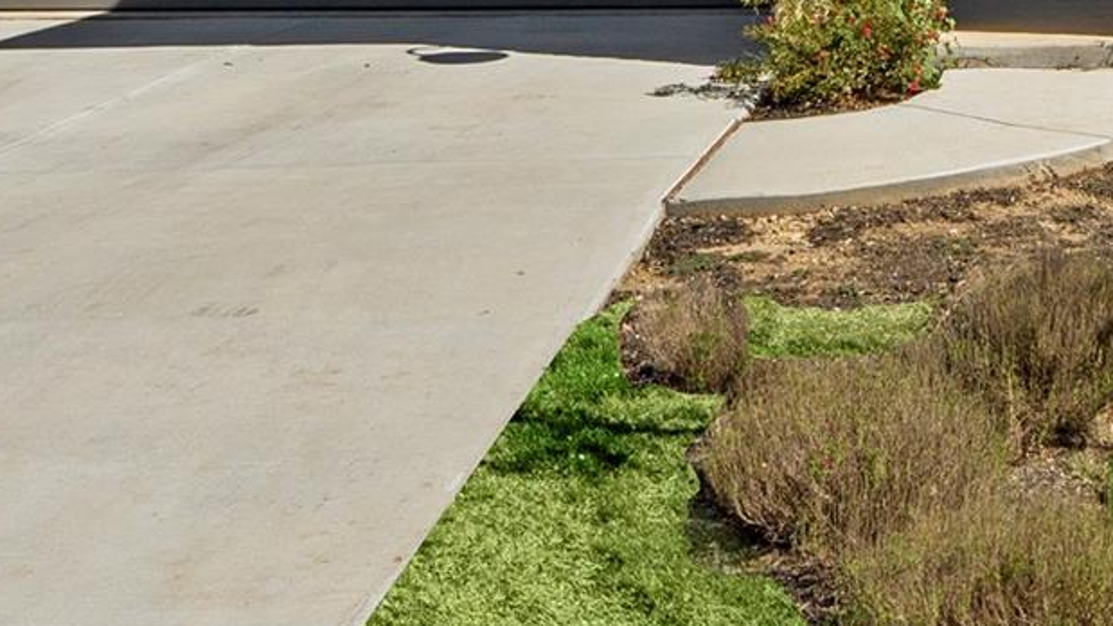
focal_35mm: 55
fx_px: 1611
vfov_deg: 18.8
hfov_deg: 36.9
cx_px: 870
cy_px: -368
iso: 250
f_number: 11
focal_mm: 10.5
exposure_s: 1/50
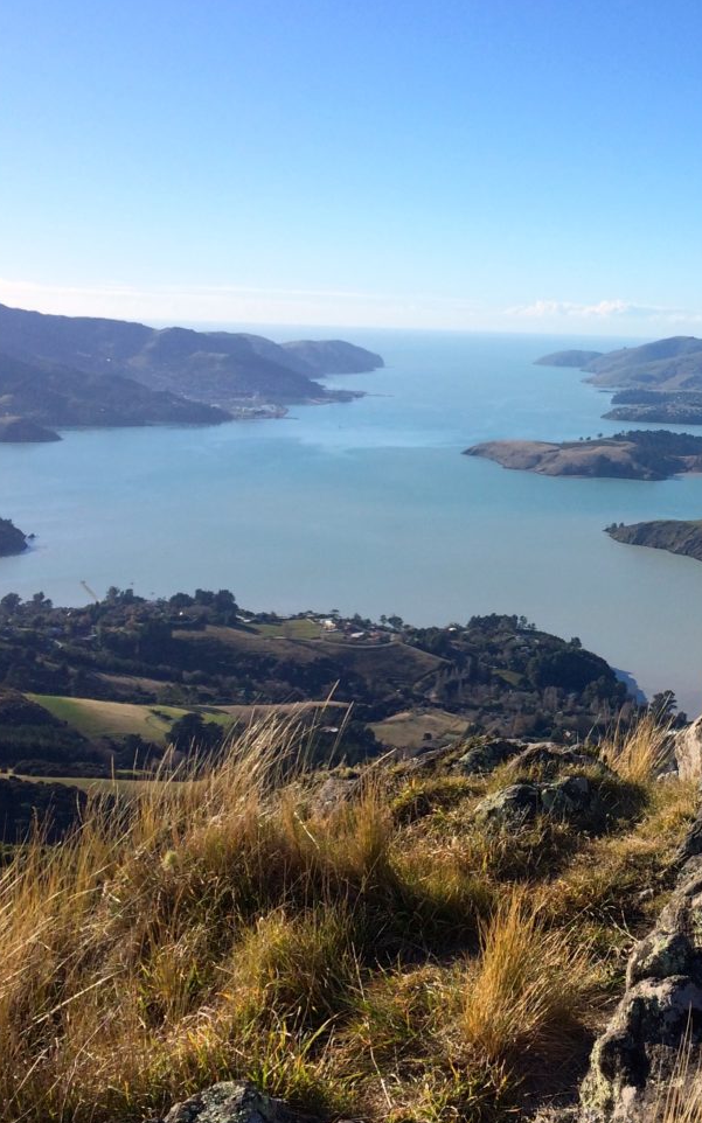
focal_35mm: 46
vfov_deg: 43.4
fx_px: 1409
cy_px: 497
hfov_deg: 27.0
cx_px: 638
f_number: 2.2
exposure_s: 1/2053
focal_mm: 4.15
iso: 32
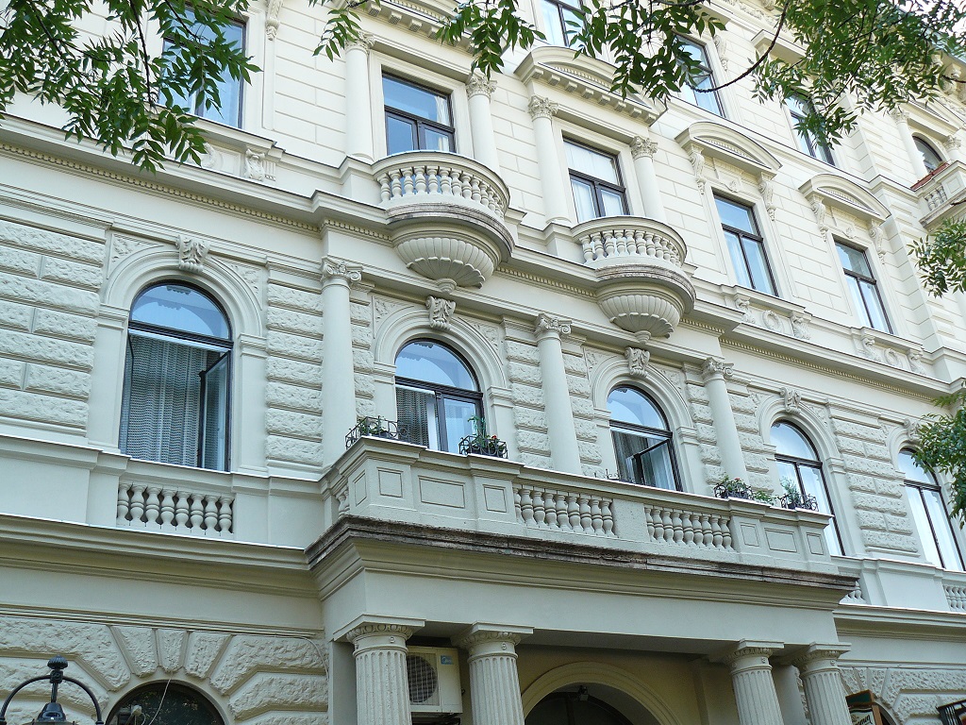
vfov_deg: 39.7
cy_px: 362
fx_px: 1005
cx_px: 483
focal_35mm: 36
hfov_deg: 51.4
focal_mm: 6
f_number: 3.6
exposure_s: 1/100
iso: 100
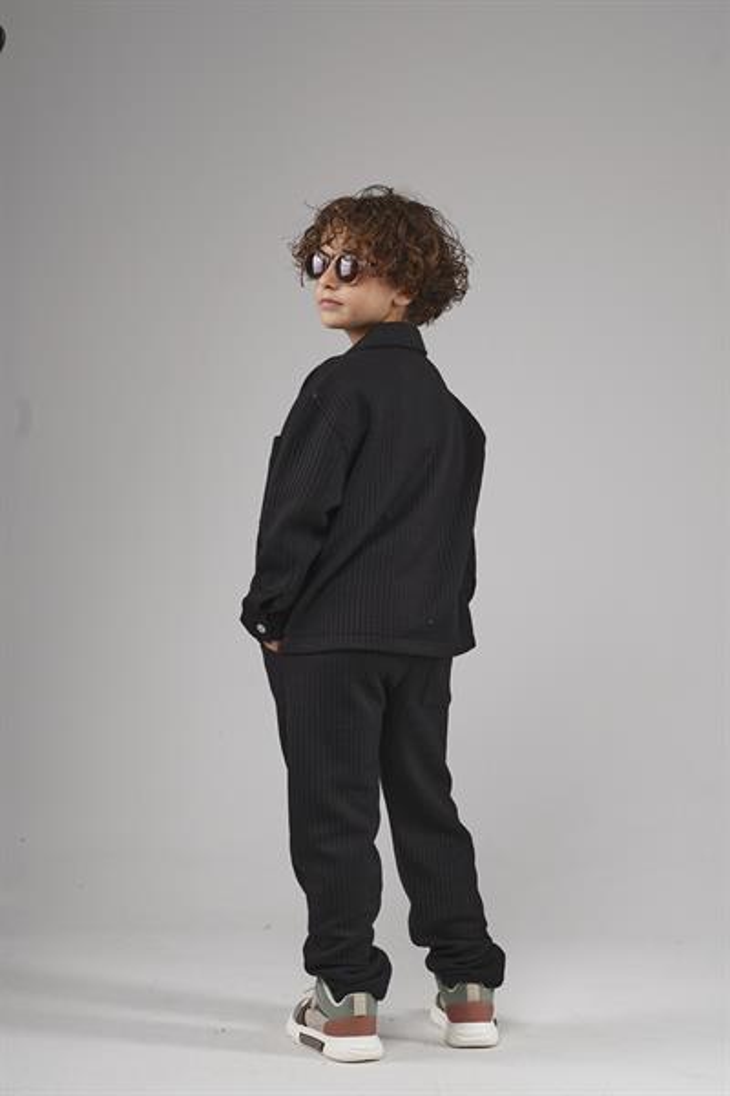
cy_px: 548
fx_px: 1947
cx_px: 365
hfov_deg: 21.2
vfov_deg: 31.4
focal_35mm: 64
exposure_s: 1/160
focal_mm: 43
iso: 80
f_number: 8
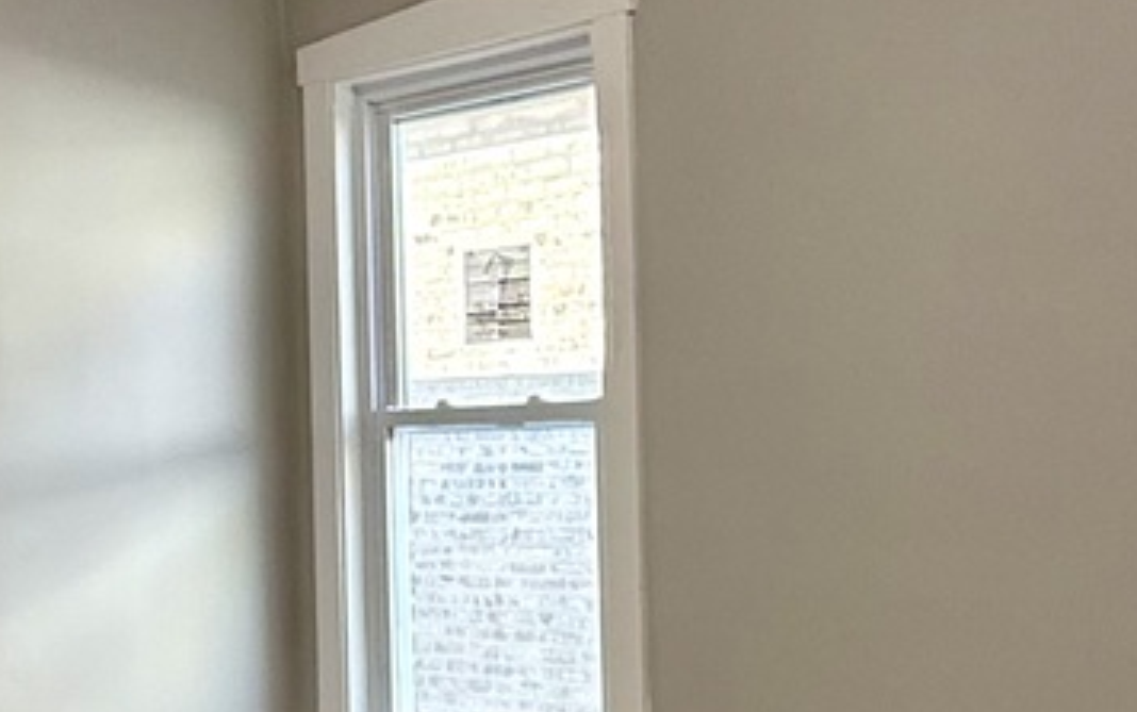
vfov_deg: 21.6
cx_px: 591
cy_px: 425
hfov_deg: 34.0
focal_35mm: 60
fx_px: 1860
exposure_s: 1/120
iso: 200
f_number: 2.2
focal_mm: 2.22
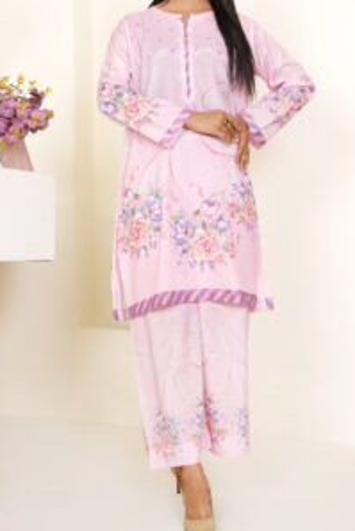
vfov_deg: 25.2
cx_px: 178
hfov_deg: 17.1
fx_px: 1184
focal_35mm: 80
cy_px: 182
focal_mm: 53.1
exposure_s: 1/125
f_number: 3.5
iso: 64
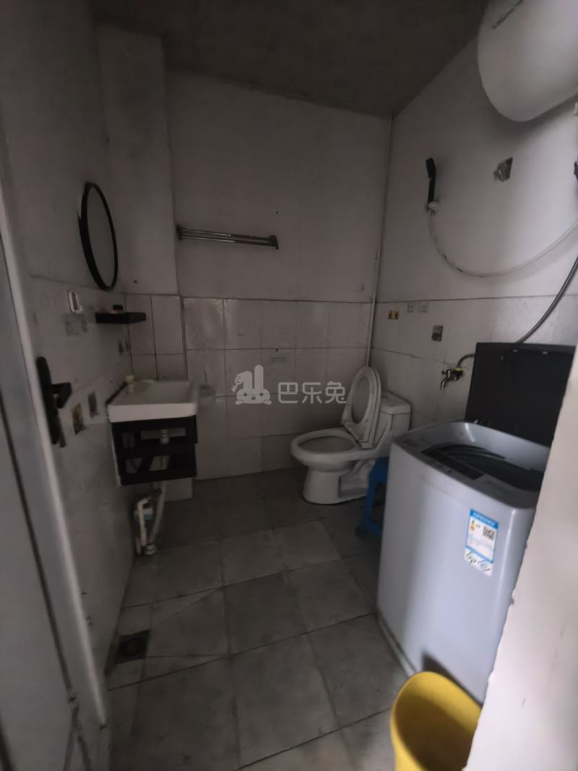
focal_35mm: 13
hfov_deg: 89.9
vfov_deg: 106.2
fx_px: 289
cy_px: 386
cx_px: 289
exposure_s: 1/20
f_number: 2.2
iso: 1250
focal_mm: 1.95
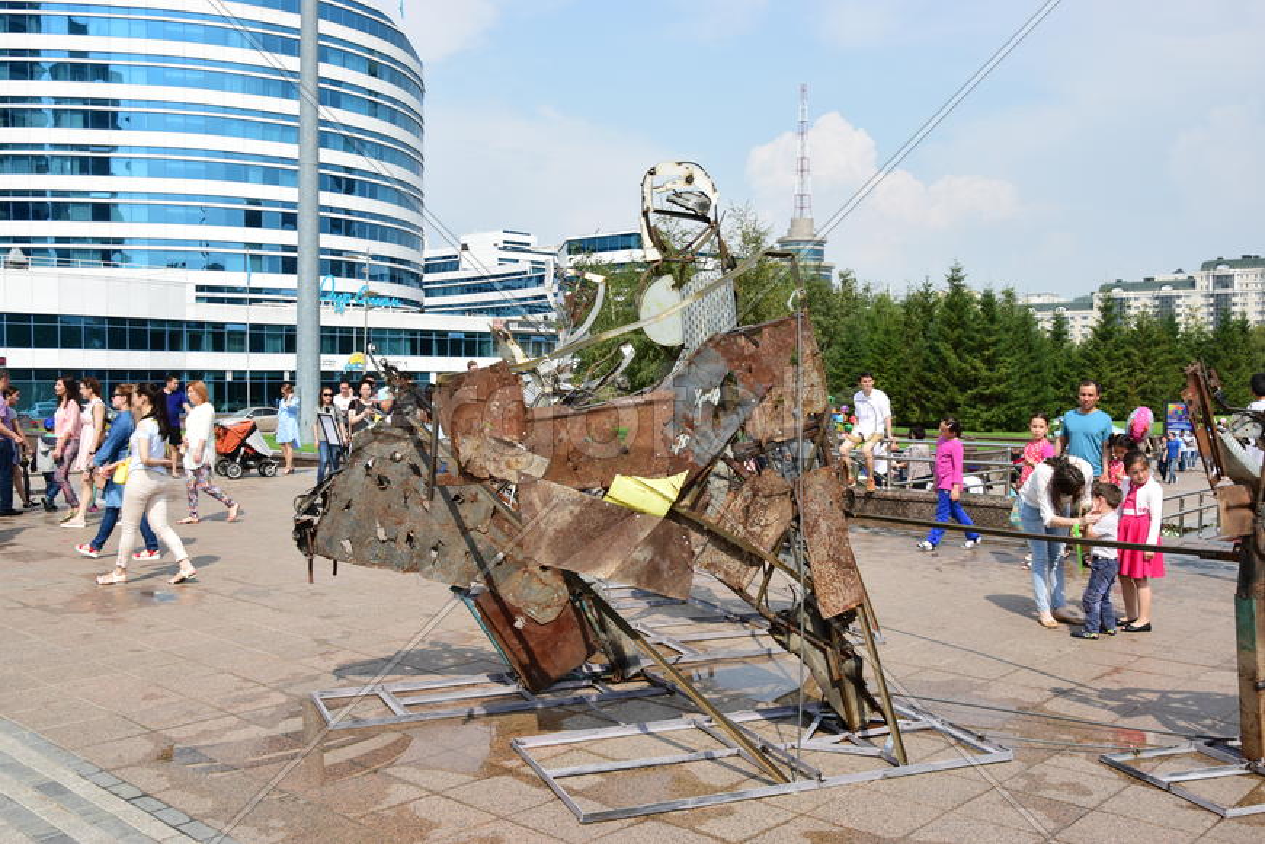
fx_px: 1159
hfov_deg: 57.2
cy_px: 422
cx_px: 632
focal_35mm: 33
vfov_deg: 40.0
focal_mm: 22
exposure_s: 1/160
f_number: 9
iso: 100
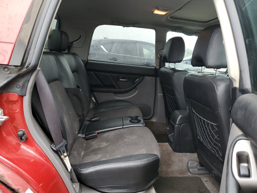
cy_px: 96
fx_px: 193
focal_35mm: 26
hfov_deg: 67.3
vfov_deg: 53.1
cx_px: 128
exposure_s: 1/60.2
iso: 57
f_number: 1.5
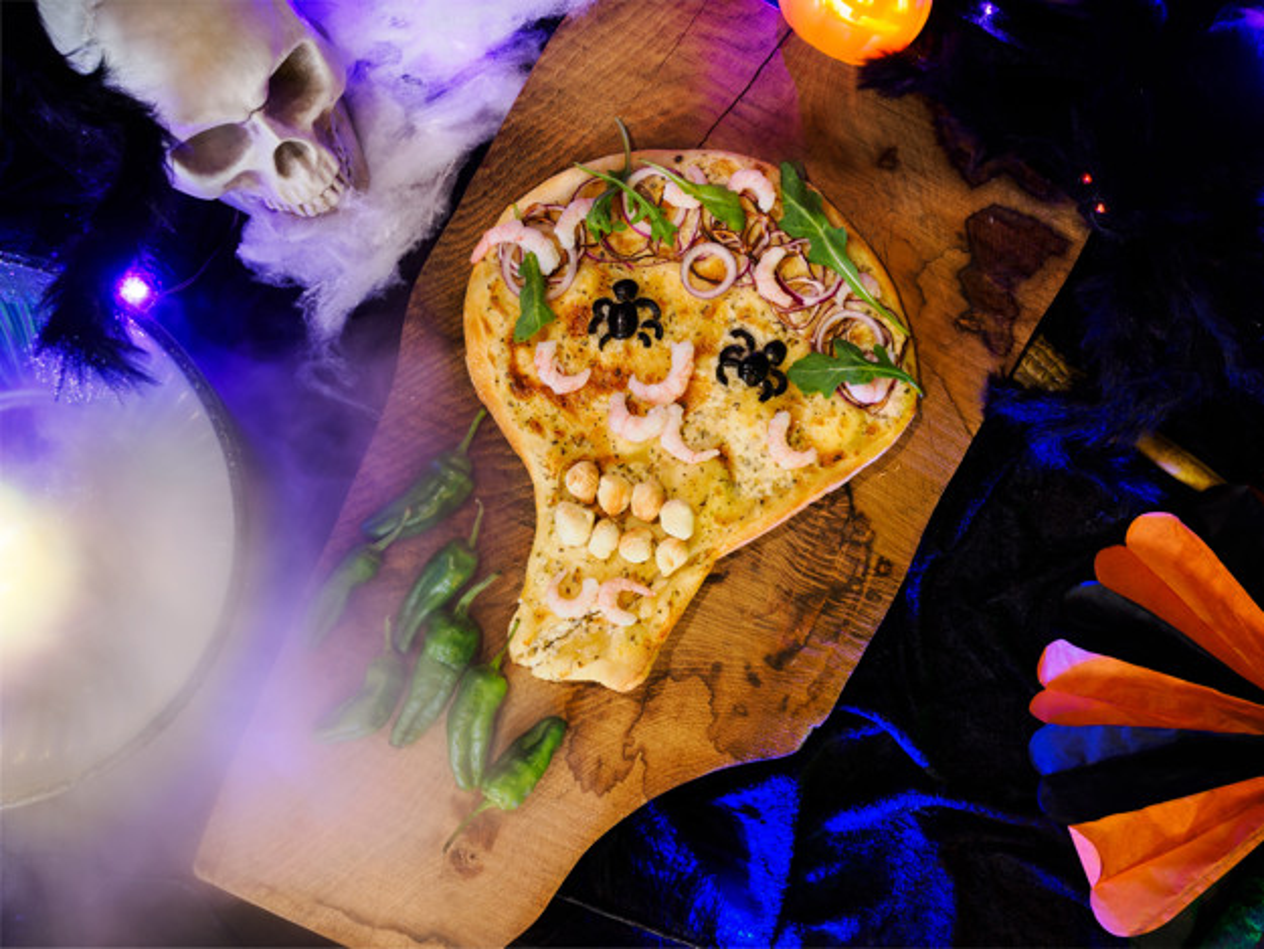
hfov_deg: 49.0
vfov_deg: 37.7
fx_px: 1388
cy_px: 474
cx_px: 632
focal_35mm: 38
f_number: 4.5
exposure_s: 1
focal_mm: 19
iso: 400
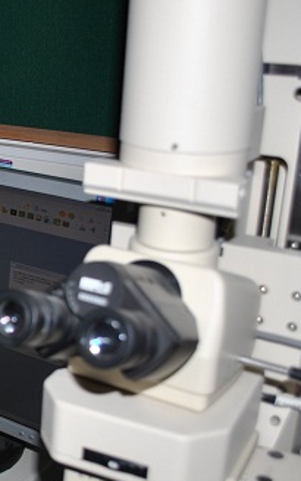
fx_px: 853
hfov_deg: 18.4
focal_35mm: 65
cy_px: 272
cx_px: -106
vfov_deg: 31.5
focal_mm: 24
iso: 100
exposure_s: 1/125
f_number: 4
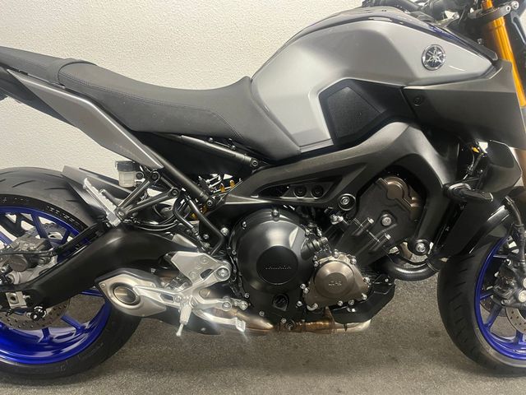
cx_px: 263
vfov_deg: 53.1
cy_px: 198
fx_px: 395
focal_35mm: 26
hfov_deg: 67.3
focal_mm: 5.1
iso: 320
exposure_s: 1/50
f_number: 1.6
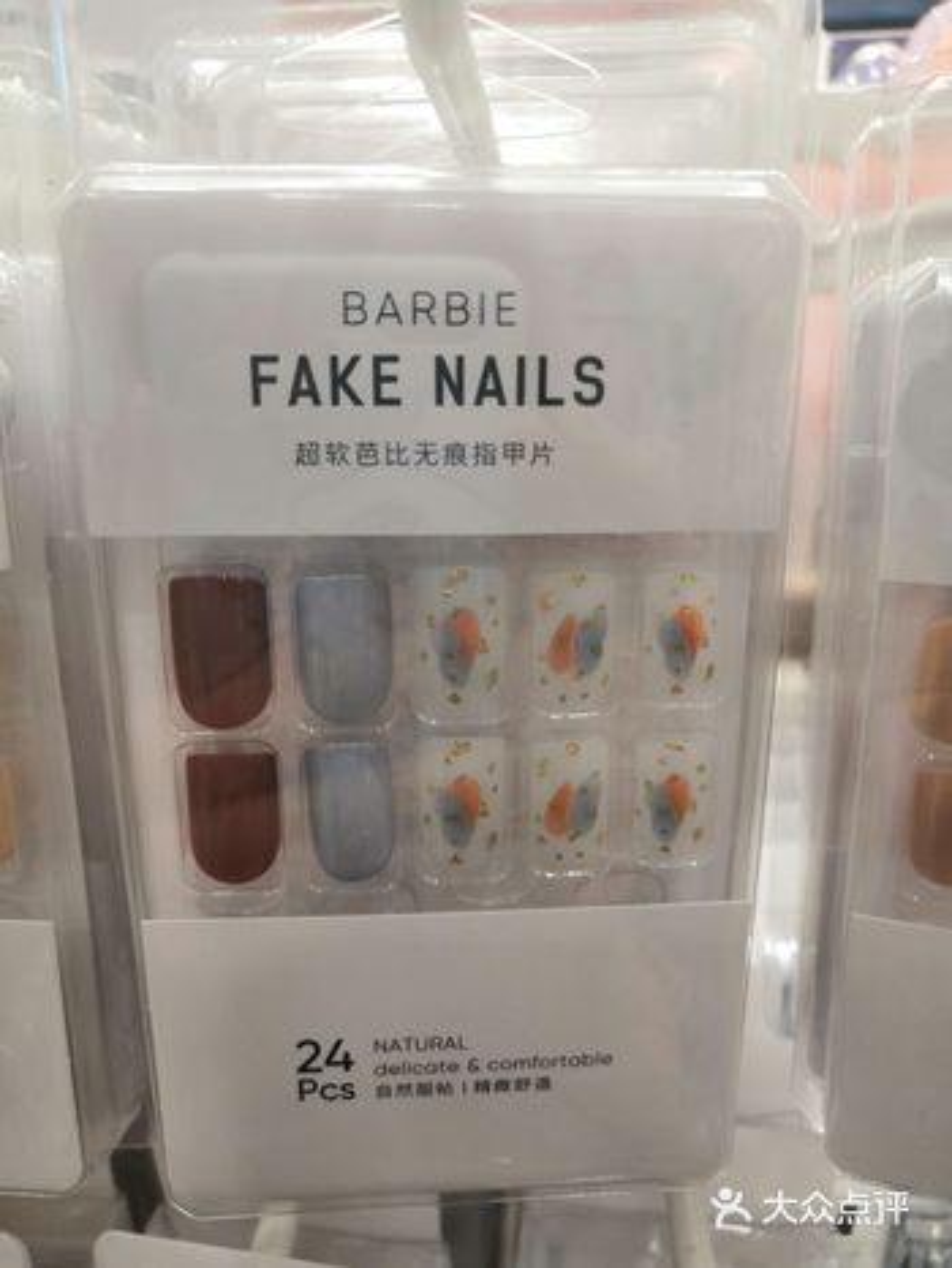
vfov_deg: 65.3
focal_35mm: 27
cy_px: 634
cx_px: 476
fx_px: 989
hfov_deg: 51.4
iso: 100
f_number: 1.8
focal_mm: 3.95
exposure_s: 1/50
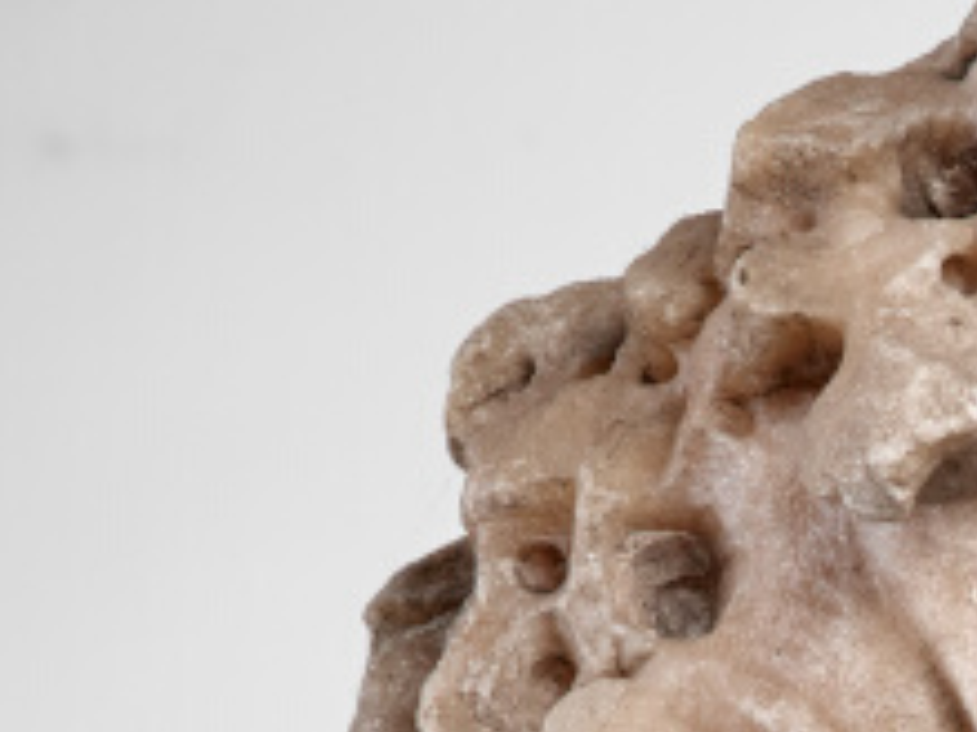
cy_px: 2171
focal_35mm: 383
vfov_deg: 3.8
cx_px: 1610
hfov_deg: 5.1
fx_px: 10804
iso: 200
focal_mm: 80
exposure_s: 1/125
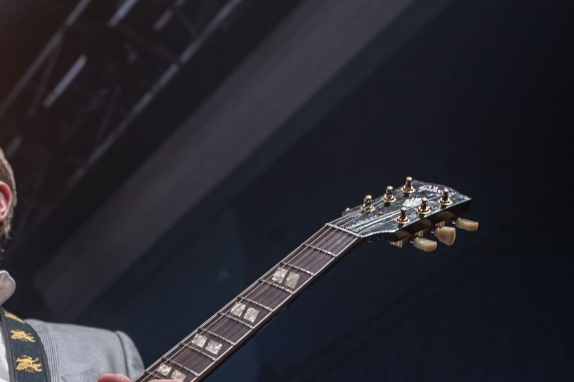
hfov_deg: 28.9
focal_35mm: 69
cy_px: 454
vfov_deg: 18.7
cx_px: 160
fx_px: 1099
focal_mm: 24
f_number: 2.8
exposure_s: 1/320
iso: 3200
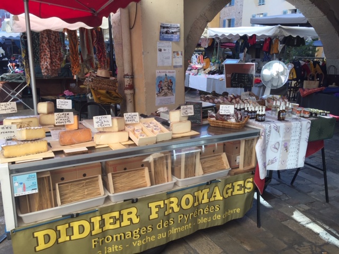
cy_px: 127
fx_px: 284
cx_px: 170
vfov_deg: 48.2
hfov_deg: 61.7
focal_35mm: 29
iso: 32
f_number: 2.2
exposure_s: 1/216
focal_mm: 4.15
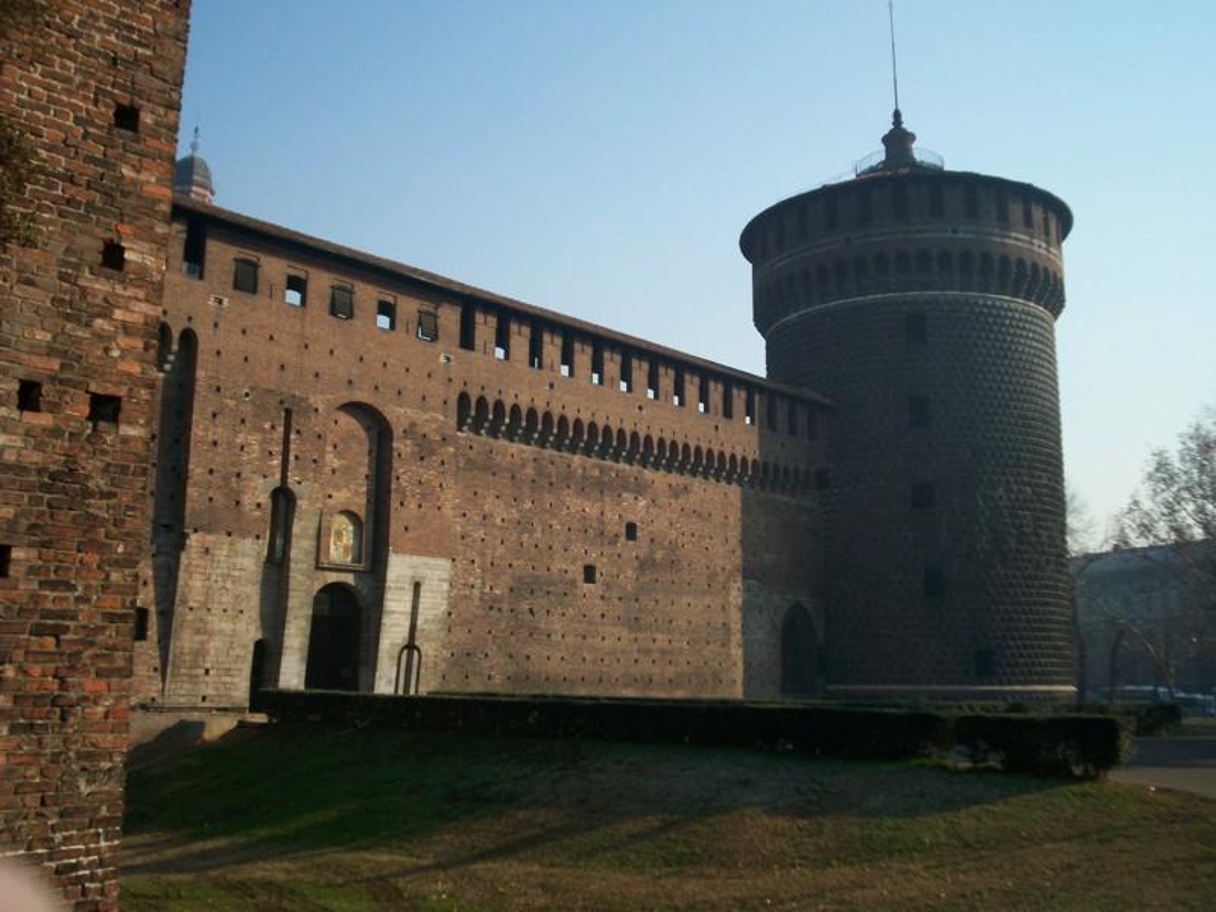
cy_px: 456
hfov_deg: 51.4
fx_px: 1265
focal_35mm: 36
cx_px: 608
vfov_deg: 39.7
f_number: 4.5
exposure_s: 1/522
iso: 100
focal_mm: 5.9
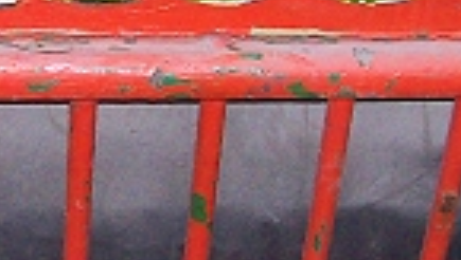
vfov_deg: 7.0
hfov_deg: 12.1
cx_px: -99
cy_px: 10
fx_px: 2117
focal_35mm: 173
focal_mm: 6
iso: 80
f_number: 2.7
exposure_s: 1/64
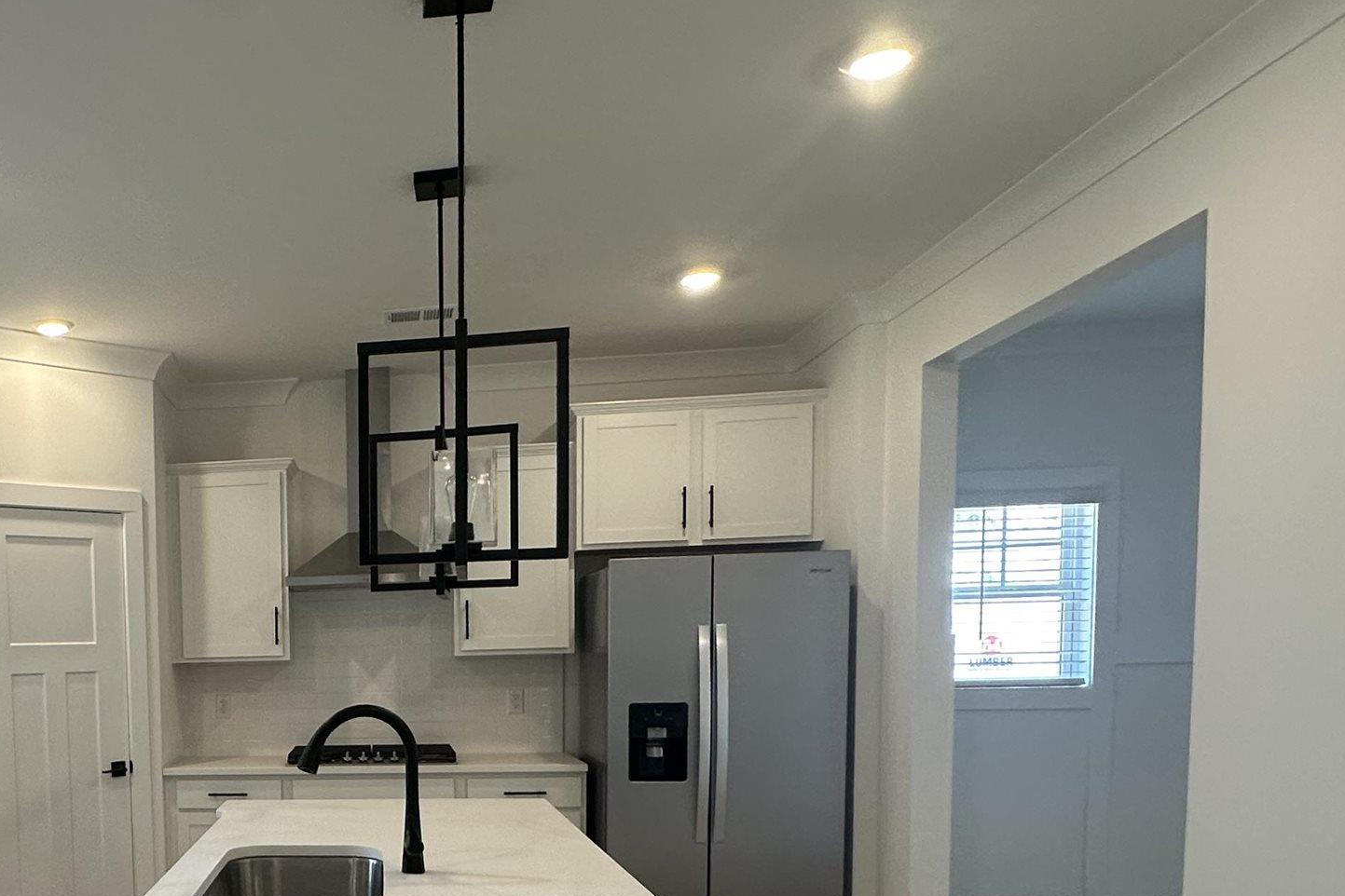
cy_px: 752
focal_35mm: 31
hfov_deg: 54.4
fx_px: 1158
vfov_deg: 40.1
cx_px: 199
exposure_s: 1/120
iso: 160
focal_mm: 2.22
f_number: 2.2
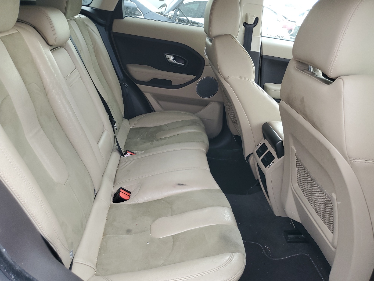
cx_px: 187
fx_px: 281
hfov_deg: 67.3
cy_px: 140
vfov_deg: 53.1
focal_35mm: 26
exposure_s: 1/60.2
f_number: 1.5
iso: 70
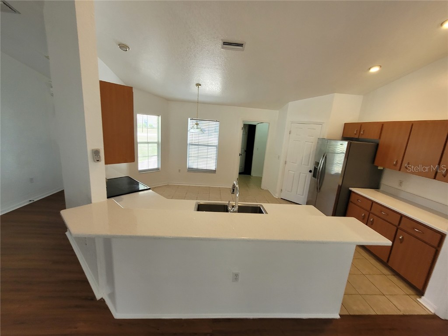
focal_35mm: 13
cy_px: 168
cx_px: 224
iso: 160
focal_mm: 2.2
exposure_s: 1/60
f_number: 2.2
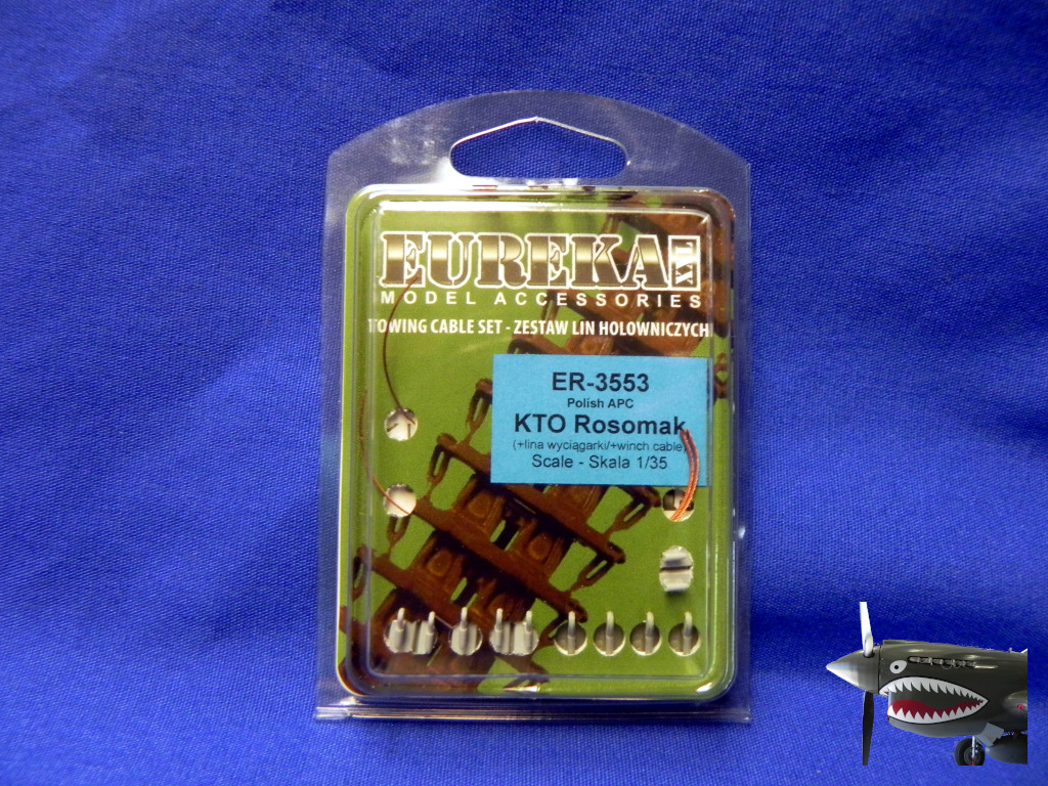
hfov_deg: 61.7
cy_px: 393
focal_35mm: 29
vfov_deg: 48.2
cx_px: 524
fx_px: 878
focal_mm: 5.2
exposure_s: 1/38.8
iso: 400
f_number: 2.8
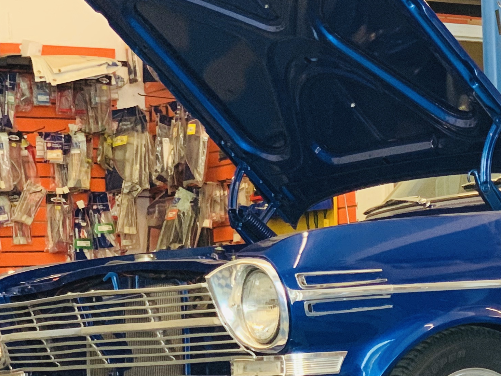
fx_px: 2070
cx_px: 608
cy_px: 366
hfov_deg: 13.4
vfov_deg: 10.3
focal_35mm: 143
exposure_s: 1/60
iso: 160
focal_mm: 6
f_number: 2.4
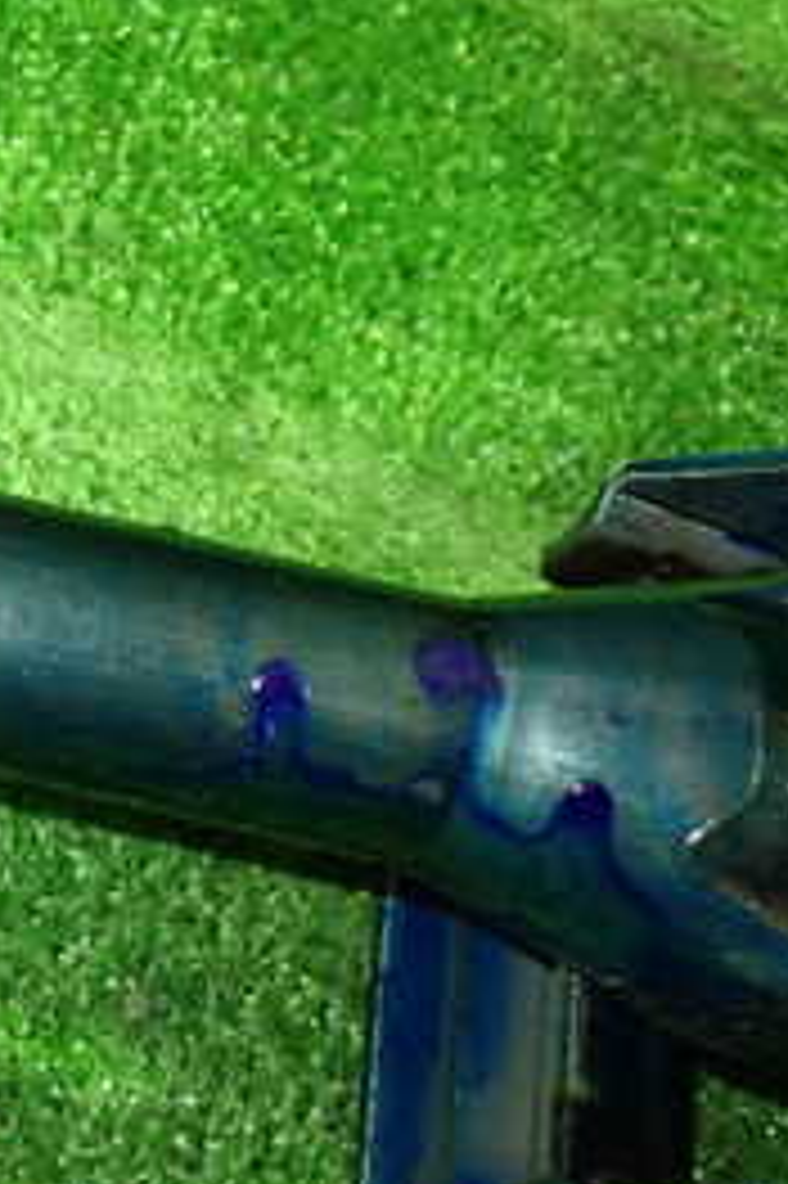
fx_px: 2498
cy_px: 644
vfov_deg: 26.7
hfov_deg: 16.5
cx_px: -356
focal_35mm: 76
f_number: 2.4
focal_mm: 5.79
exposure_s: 1/30
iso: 640
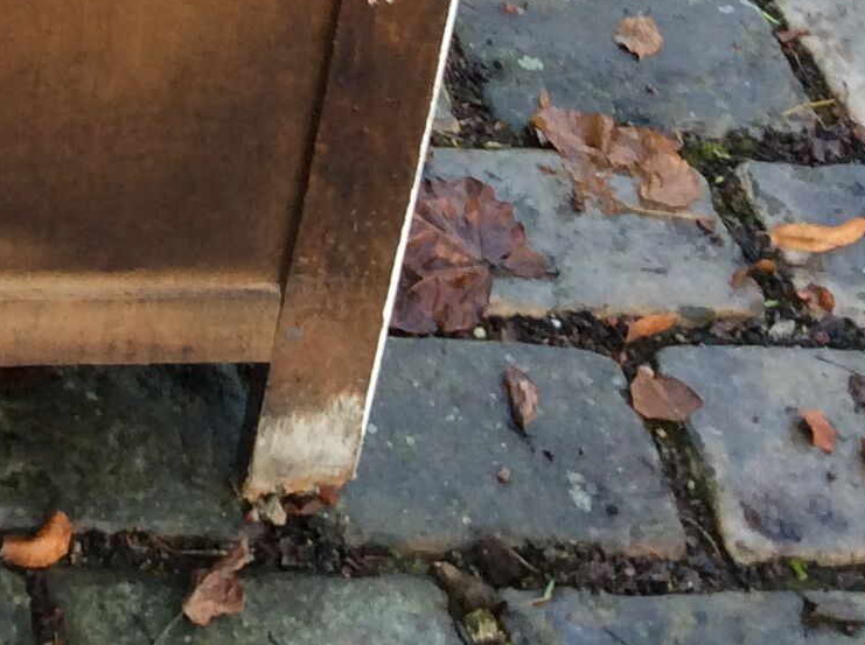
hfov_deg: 16.0
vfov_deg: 12.3
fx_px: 2794
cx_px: -453
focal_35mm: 112
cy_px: -434
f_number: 2.4
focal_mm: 3.3
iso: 40
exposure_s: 1/25
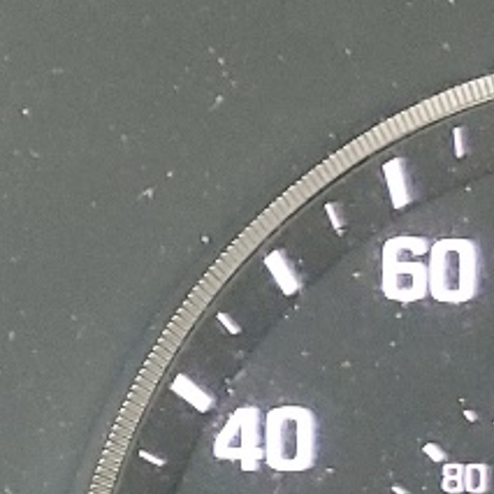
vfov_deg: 10.1
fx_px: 2793
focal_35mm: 173
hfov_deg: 9.3
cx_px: -564
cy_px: 450
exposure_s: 1/60.2
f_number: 1.5
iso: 203
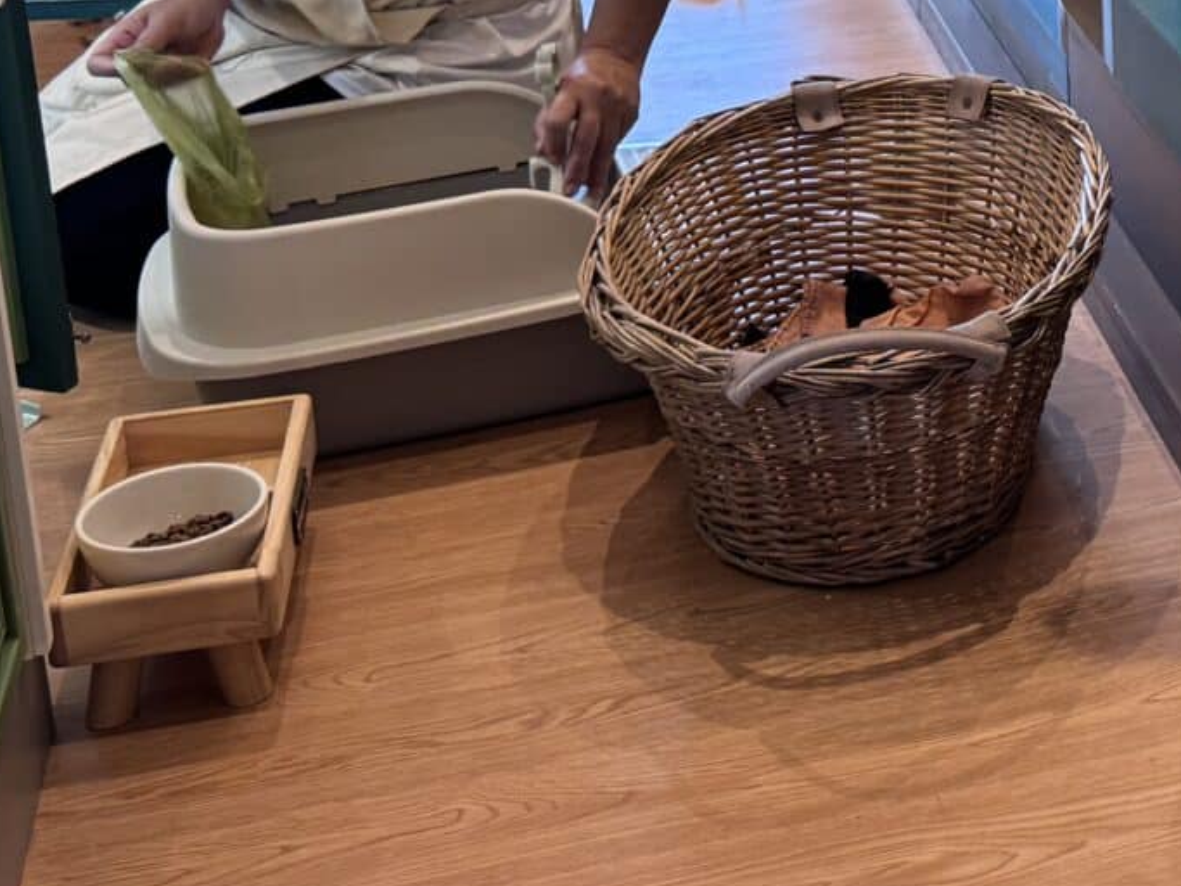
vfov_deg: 19.1
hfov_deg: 25.2
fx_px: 2456
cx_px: 1288
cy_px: -223
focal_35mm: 72
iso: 160
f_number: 1.78
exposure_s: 1/100
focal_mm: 6.76
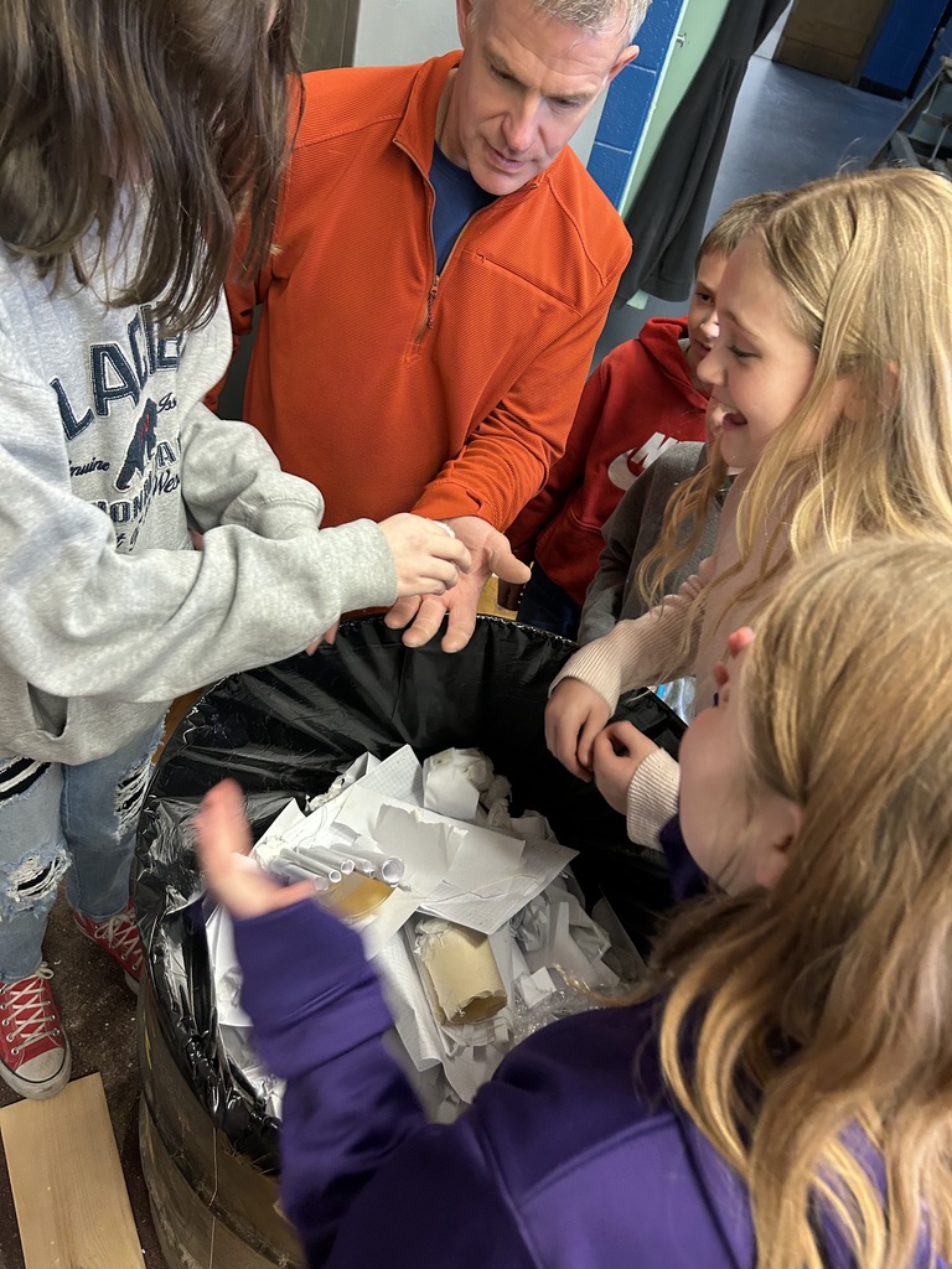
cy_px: 634
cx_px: 476
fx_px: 953
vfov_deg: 67.3
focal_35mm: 26
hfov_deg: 53.1
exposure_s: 1/60
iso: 200
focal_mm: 5.7
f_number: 1.5
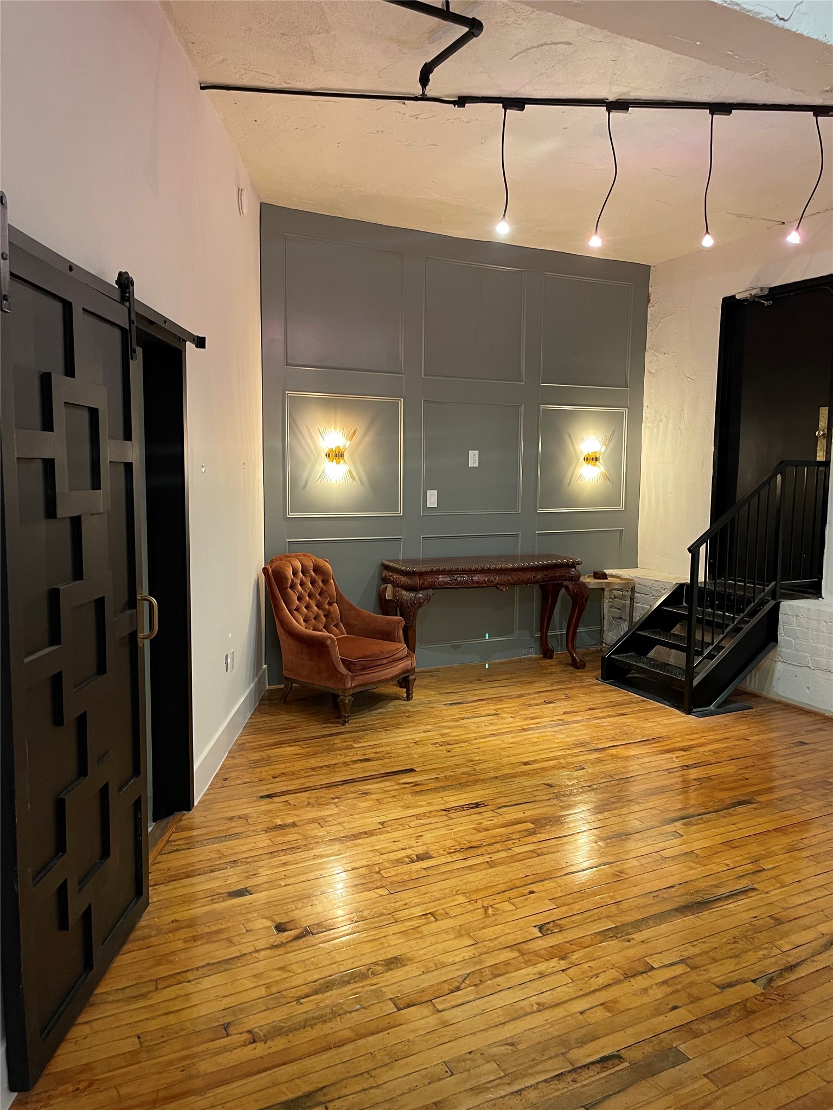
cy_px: 555
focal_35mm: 26
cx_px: 416
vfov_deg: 67.3
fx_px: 834
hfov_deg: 53.1
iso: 320
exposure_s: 1/60
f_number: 1.6
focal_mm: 5.1
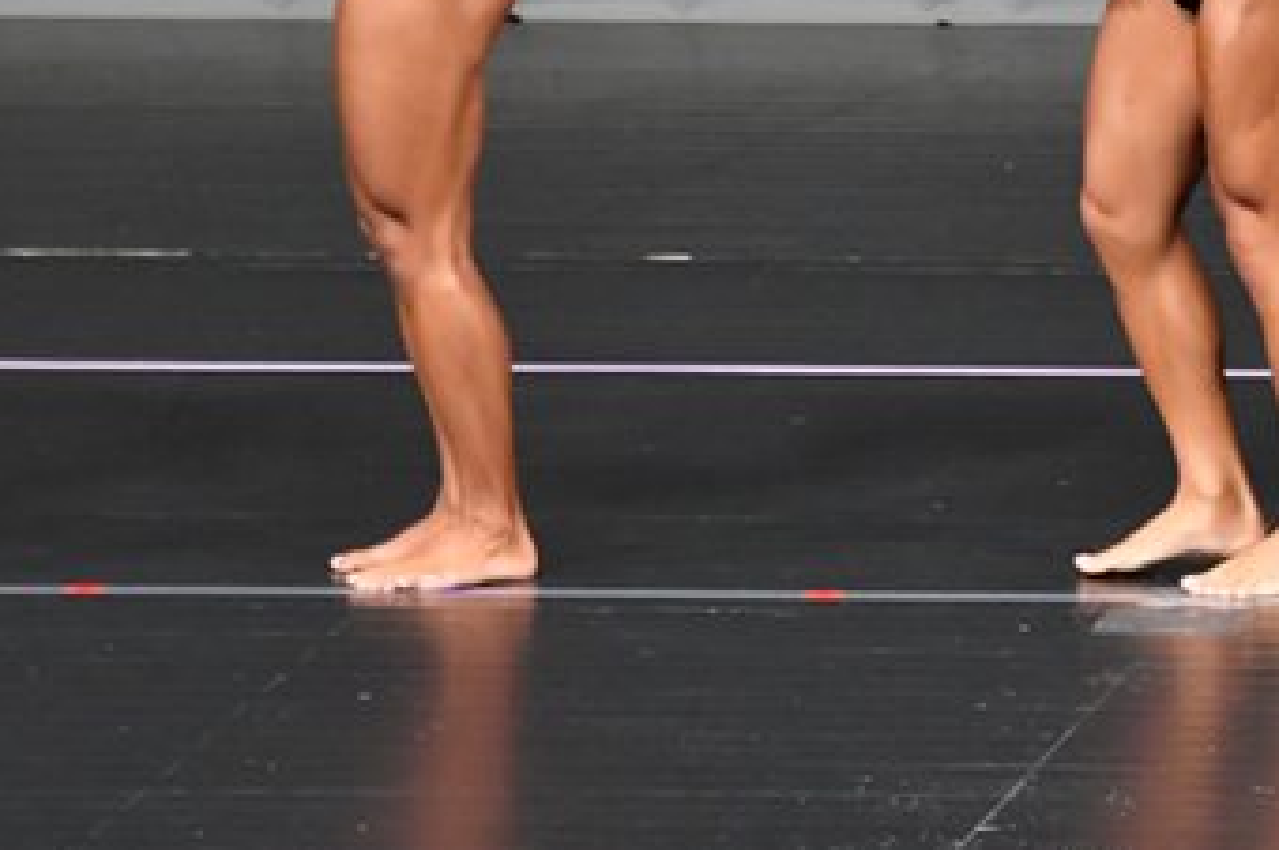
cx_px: 1300
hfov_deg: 3.0
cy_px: 11
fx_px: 24277
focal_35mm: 684
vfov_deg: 2.0
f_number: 5.6
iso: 5000
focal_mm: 200
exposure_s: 1/400
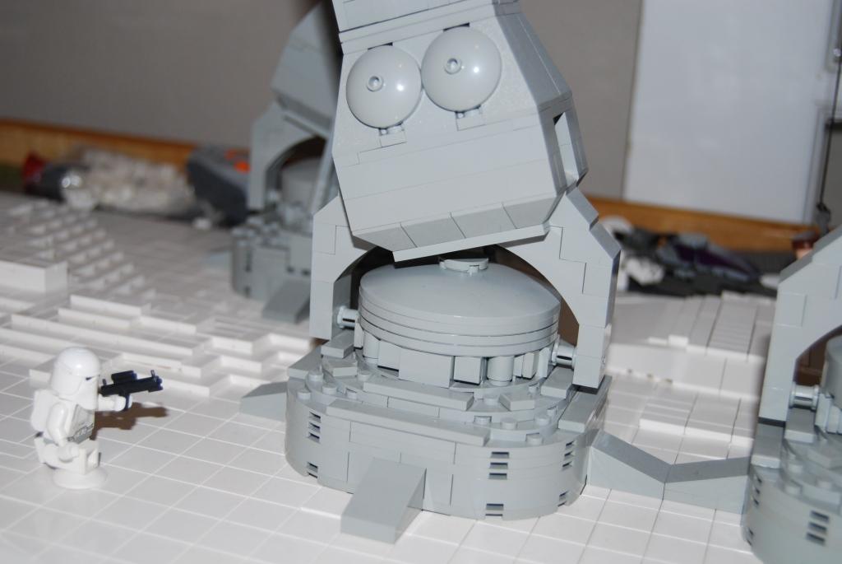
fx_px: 1194
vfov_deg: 26.5
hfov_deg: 38.8
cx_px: 421
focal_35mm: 51
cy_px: 282
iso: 200
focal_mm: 34
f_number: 4.5
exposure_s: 1/60
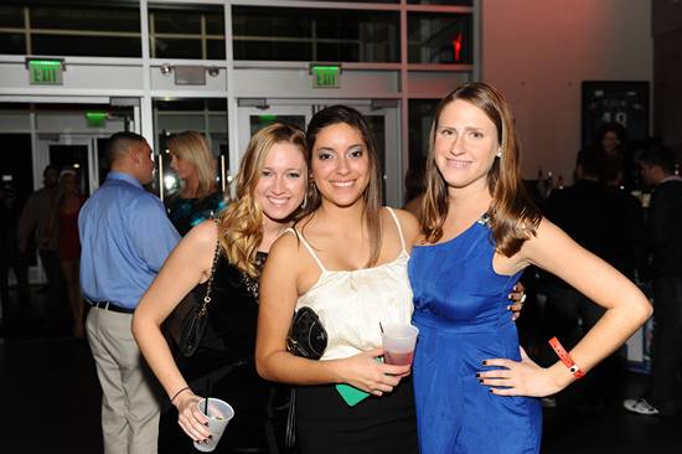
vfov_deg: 35.0
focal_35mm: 38
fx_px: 719
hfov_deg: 50.7
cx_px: 341
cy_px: 227
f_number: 4.8
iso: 800
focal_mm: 38
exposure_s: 1/250
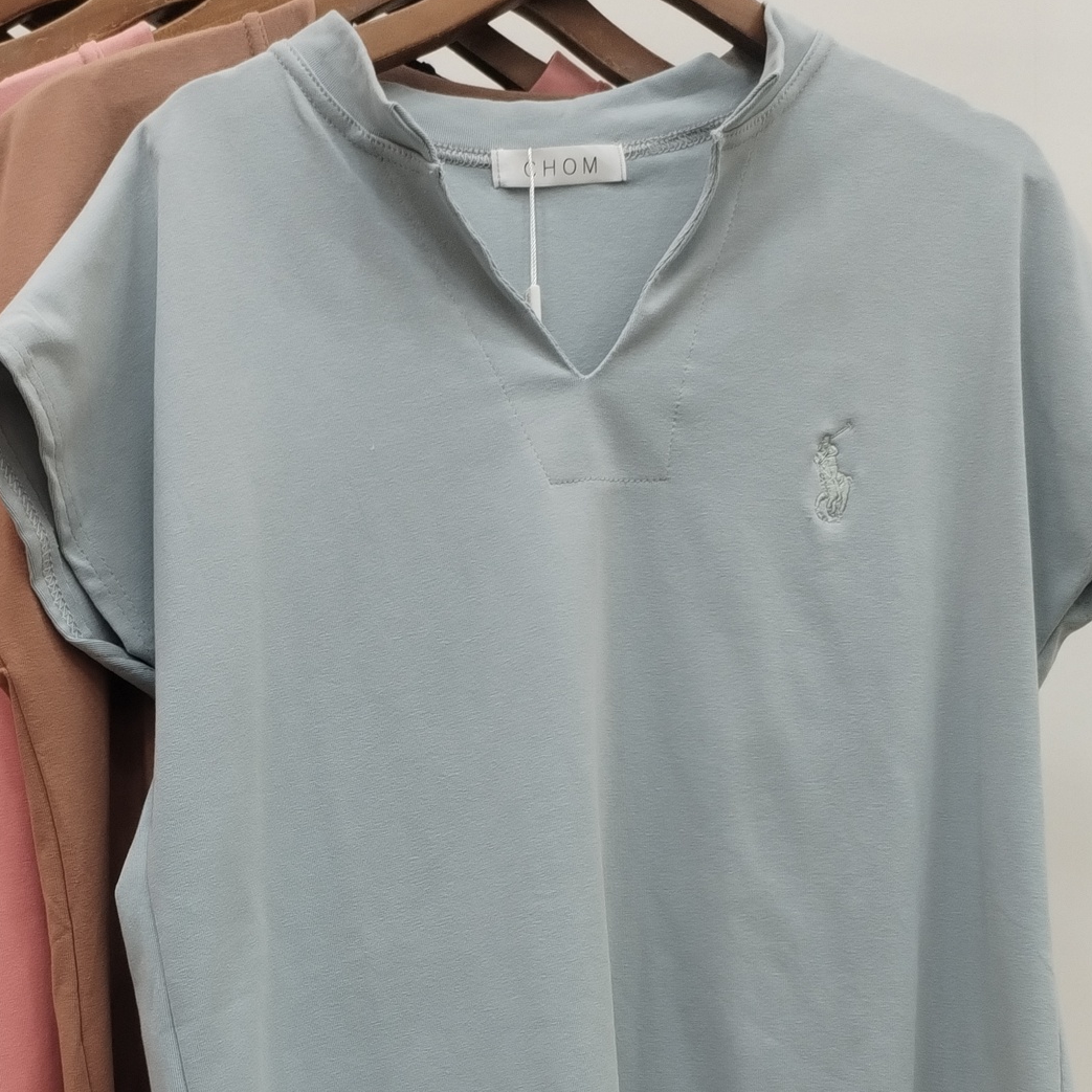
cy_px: 898
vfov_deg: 28.4
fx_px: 2106
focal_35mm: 59
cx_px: 253
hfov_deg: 28.6
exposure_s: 1/100
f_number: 1.8
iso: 259
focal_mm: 4.75
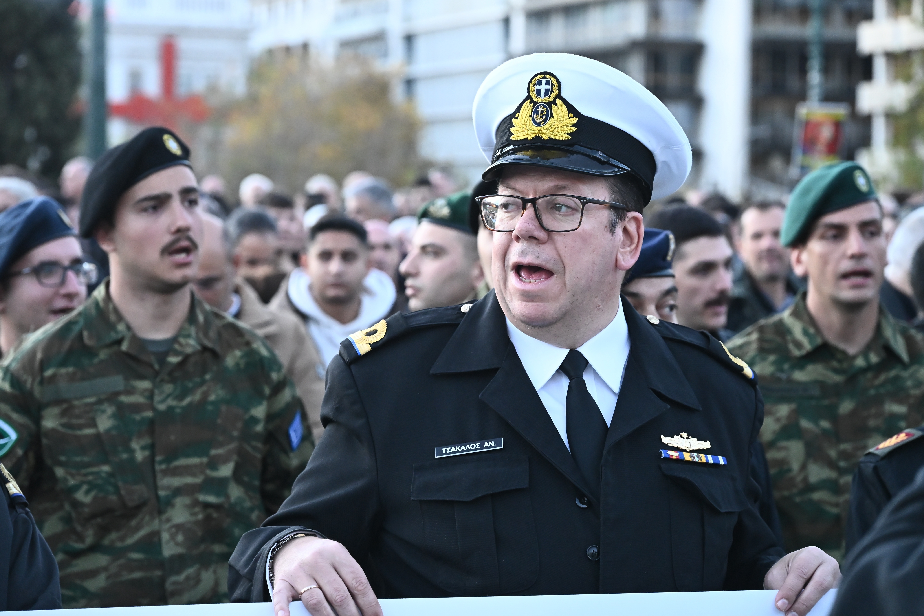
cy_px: 308
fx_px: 2695
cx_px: 462
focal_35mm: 105
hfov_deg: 19.5
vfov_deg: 13.0
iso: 5600
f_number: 6.3
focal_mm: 105
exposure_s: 1/250
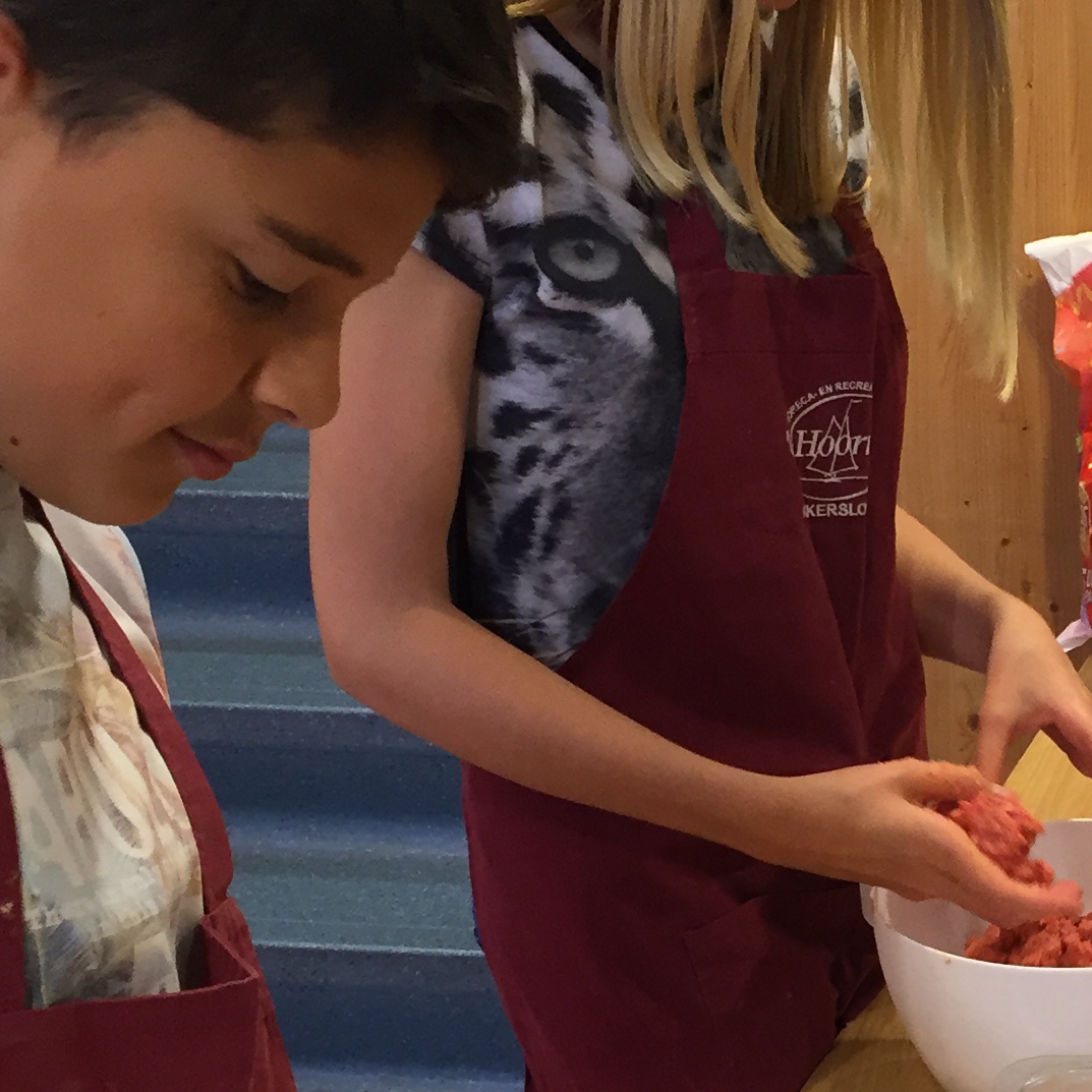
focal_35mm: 78
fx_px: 2784
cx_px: 1040
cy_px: 856
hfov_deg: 21.6
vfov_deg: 21.9
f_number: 2.2
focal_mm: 4.15
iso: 100
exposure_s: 1/33
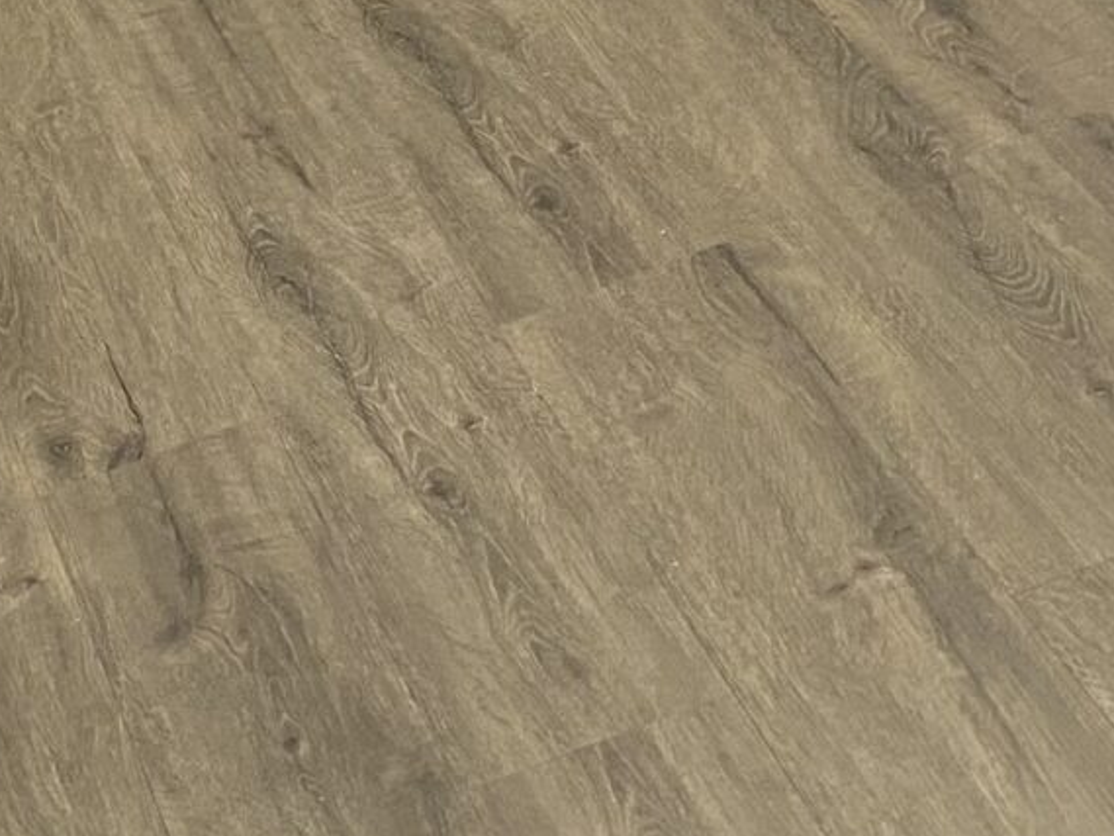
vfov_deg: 11.1
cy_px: -1026
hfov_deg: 15.4
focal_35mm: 117
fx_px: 3766
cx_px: -625
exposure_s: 1/50
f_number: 1.8
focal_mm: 4.25
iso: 100
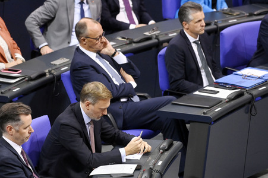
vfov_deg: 5.1
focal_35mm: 270
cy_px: 89
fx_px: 2008
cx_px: 134
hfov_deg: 7.6
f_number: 5.6
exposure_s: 1/320
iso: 10000
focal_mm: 270
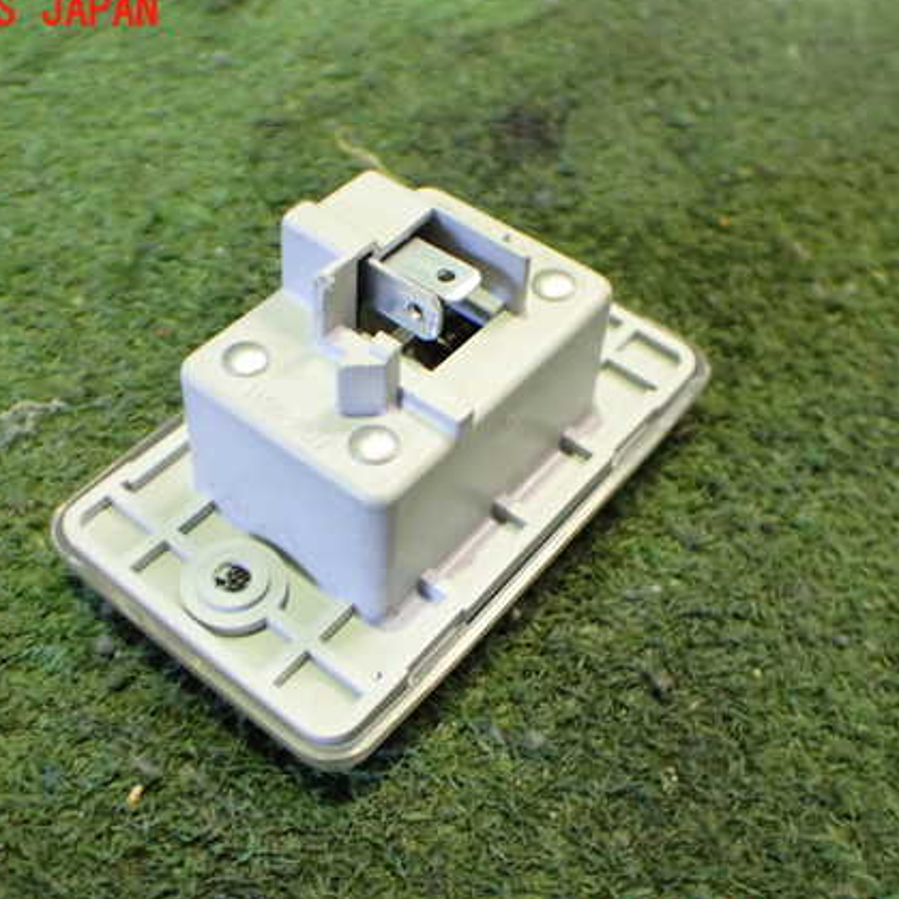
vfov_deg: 43.8
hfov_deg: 43.8
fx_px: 1117
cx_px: 412
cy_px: 468
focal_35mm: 38
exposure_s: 1/30
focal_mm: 5.4
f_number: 2.3
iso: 800
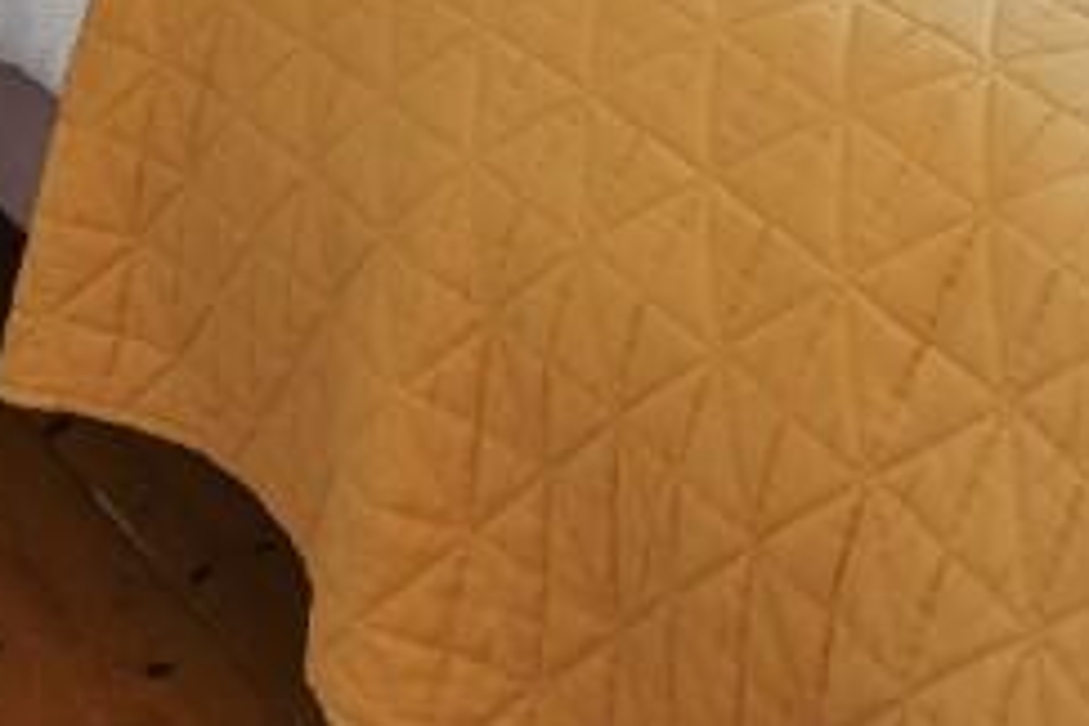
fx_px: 1785
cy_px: -751
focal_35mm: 59
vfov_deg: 16.8
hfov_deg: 29.8
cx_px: 1259
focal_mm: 14
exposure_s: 1/5
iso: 400
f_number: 8
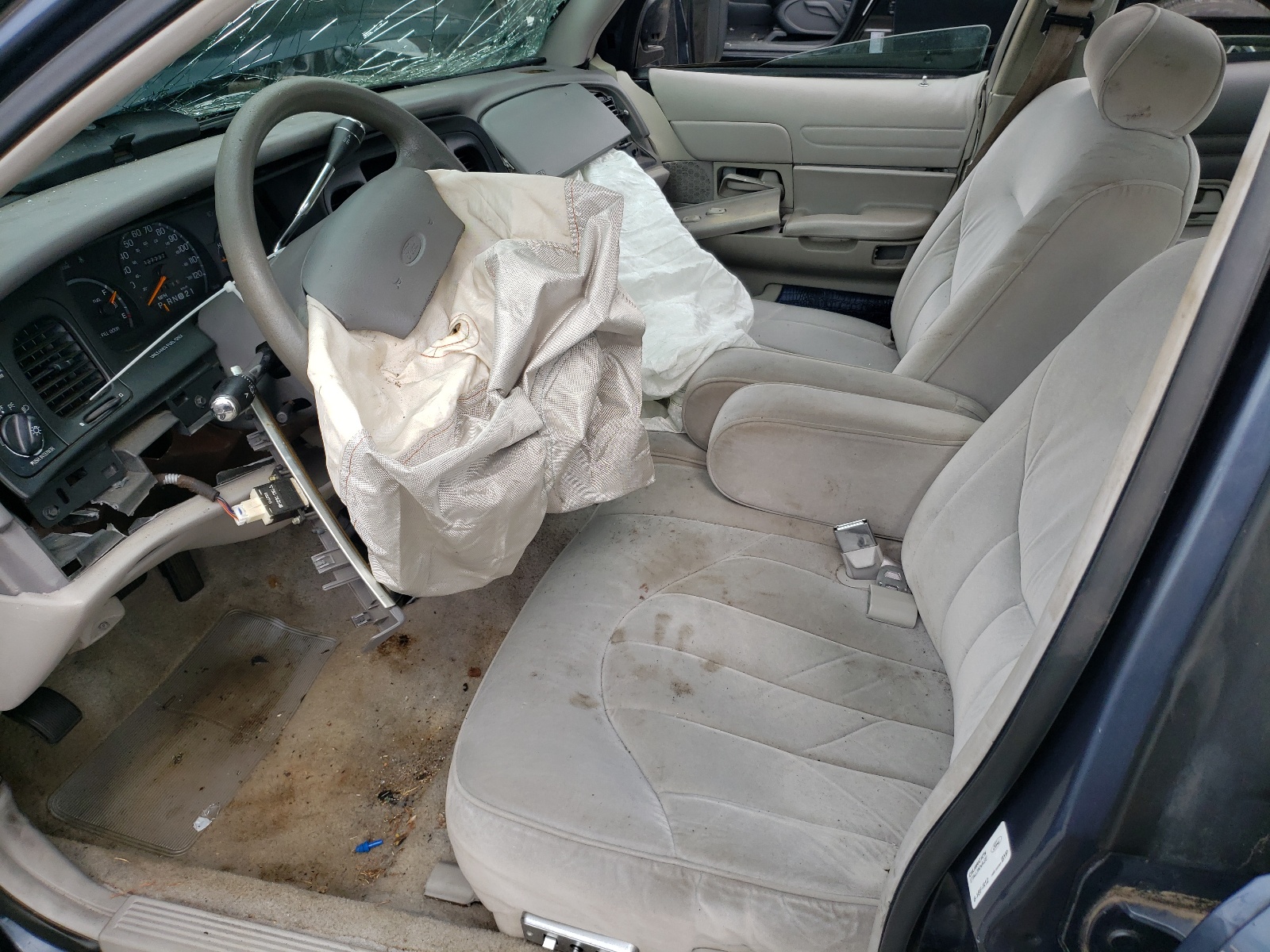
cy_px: 476
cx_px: 635
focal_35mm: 26
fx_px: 954
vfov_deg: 53.1
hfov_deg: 67.3
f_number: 1.5
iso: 50
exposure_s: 1/1000
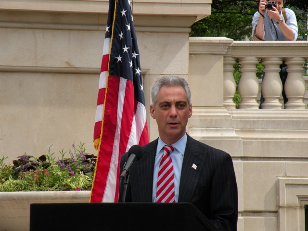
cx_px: 154
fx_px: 1673
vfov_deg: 7.9
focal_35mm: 188
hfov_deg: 10.5
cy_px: 116
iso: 64
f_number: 5.6
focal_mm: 33.3
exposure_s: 1/195
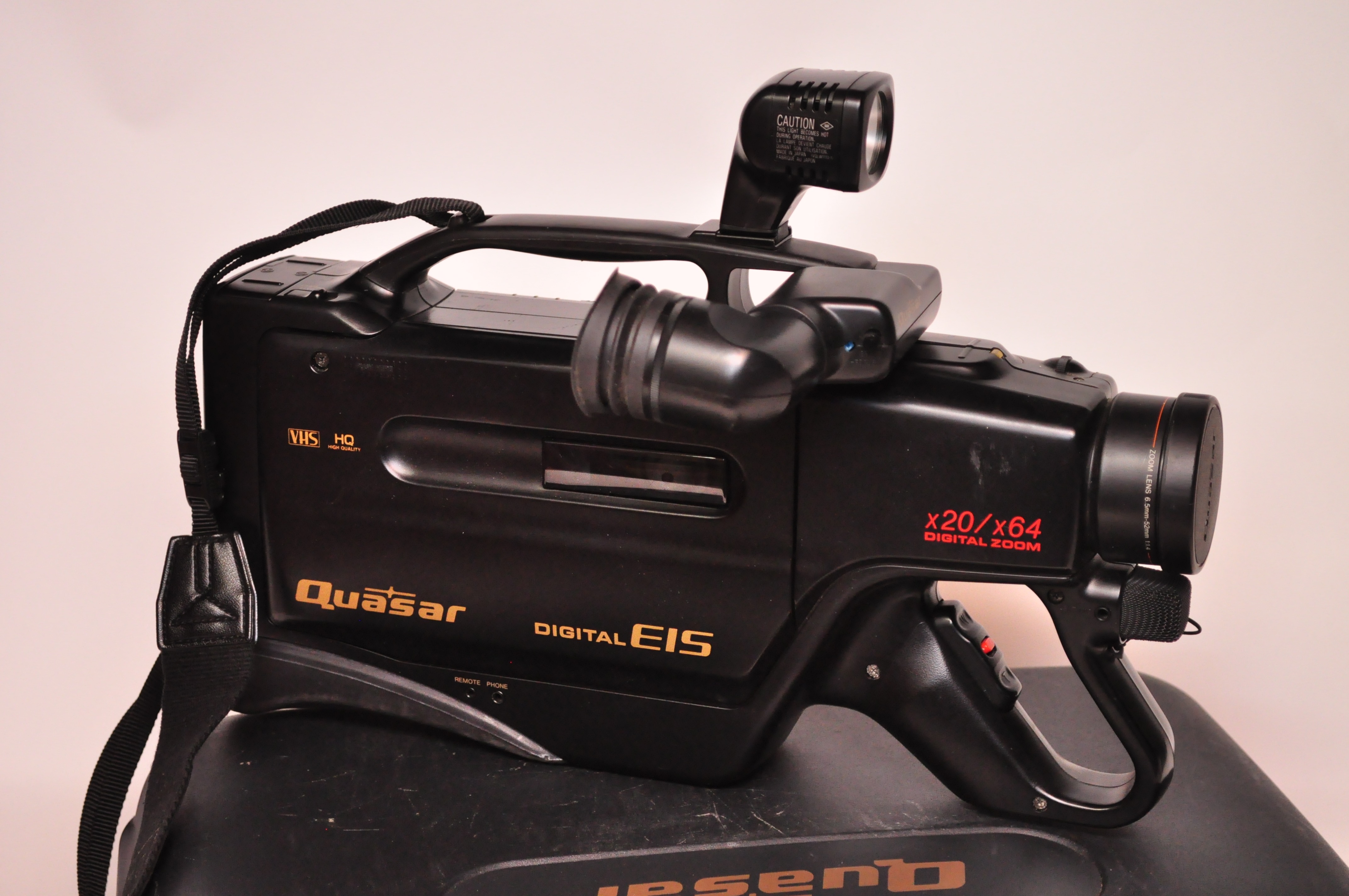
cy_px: 448
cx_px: 674
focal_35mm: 69
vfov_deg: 19.7
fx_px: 2582
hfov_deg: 29.3
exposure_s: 1/125
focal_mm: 46
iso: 1600
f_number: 5.3
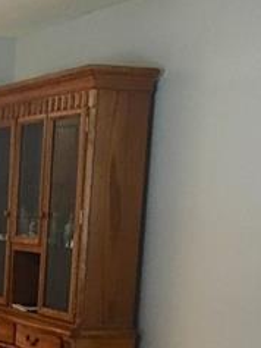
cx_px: -111
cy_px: 373
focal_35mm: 94
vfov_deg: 20.0
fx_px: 944
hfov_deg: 14.8
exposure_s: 1/30
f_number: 2.2
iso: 160
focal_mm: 4.15
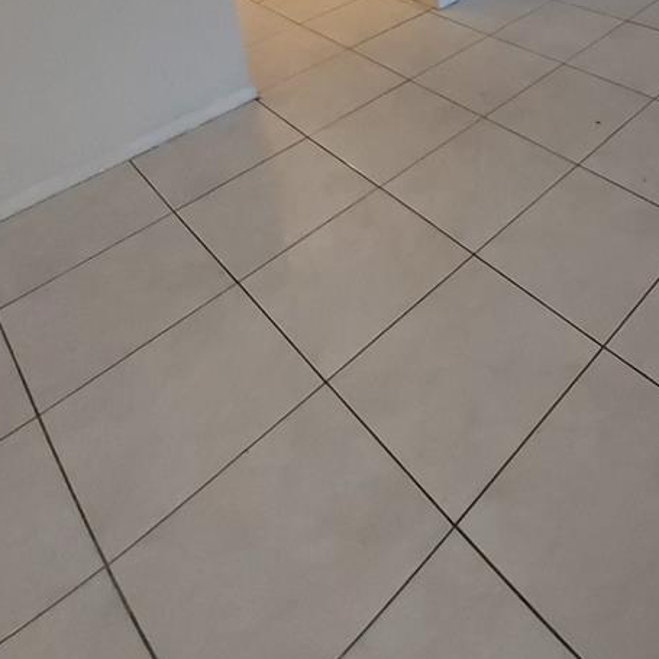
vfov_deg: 39.0
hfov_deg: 51.9
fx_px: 603
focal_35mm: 28
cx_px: 568
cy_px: -156
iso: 160
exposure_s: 1/60
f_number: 2.2
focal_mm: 1.42
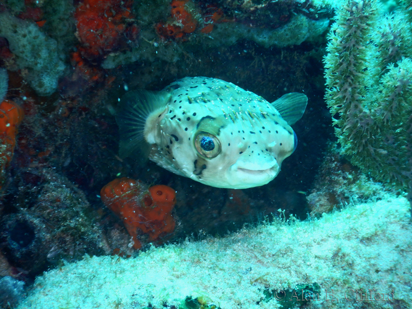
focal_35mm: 67
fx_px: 797
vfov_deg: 21.9
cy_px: 154
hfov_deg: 29.0
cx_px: 206
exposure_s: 1/60
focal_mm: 12
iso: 125
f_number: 4.5
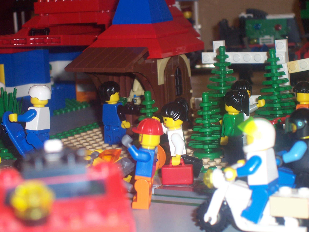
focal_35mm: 102
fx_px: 911
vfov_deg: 14.5
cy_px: 116
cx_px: 154
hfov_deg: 19.3
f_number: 4.6
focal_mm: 16.8
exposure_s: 1/90
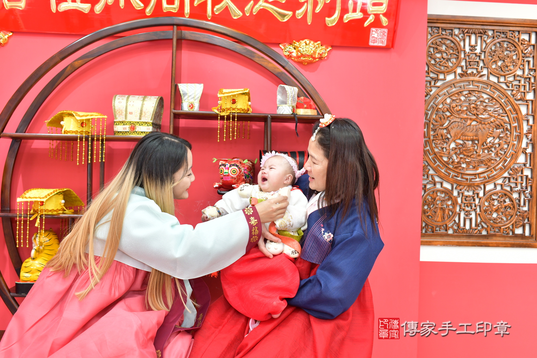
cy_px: 179
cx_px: 268
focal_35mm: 35
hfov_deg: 54.4
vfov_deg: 37.9
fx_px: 522
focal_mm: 35
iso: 800
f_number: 4.5
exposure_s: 1/200
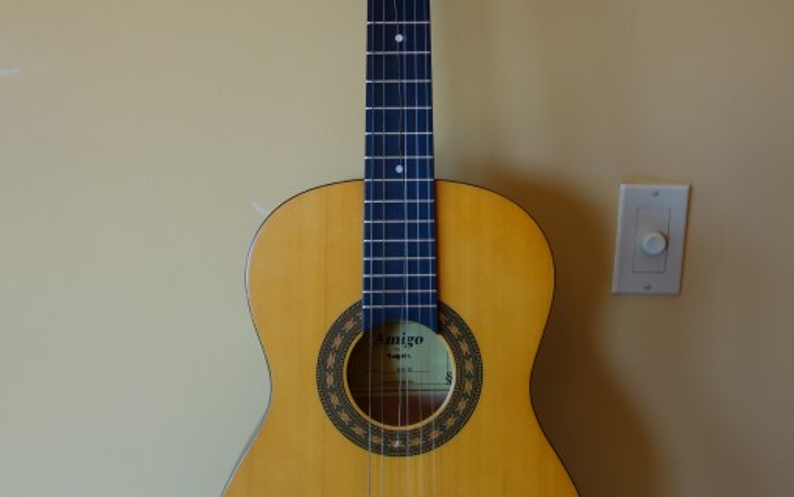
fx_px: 931
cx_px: 397
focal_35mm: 43
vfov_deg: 29.7
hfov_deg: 46.2
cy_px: 162
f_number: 1.8
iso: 125
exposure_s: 1/80
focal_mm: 10.4
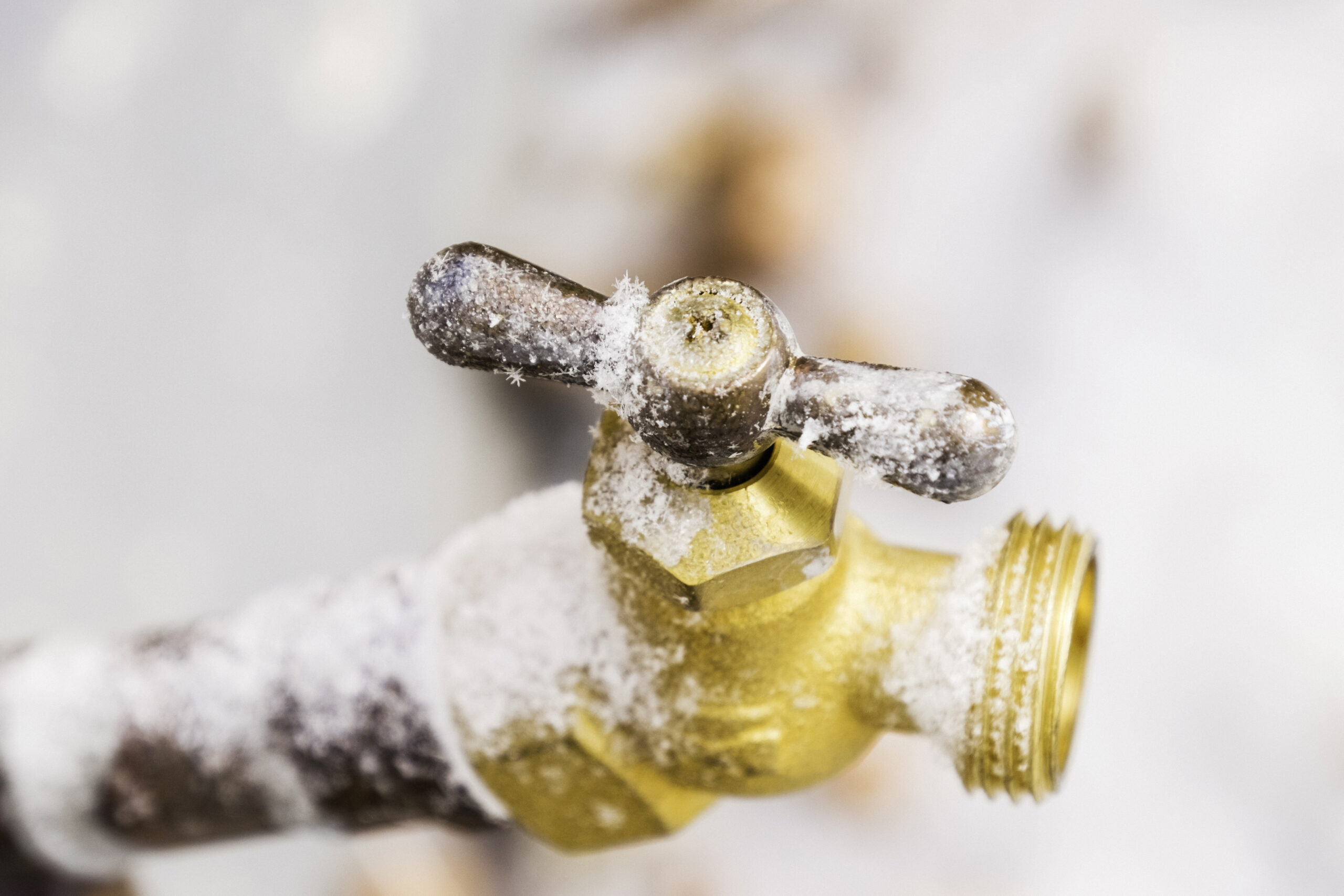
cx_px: 672
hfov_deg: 13.9
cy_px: 448
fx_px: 5525
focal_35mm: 148
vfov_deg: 9.3
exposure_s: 1/480
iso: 400
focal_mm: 98.6
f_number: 5.6
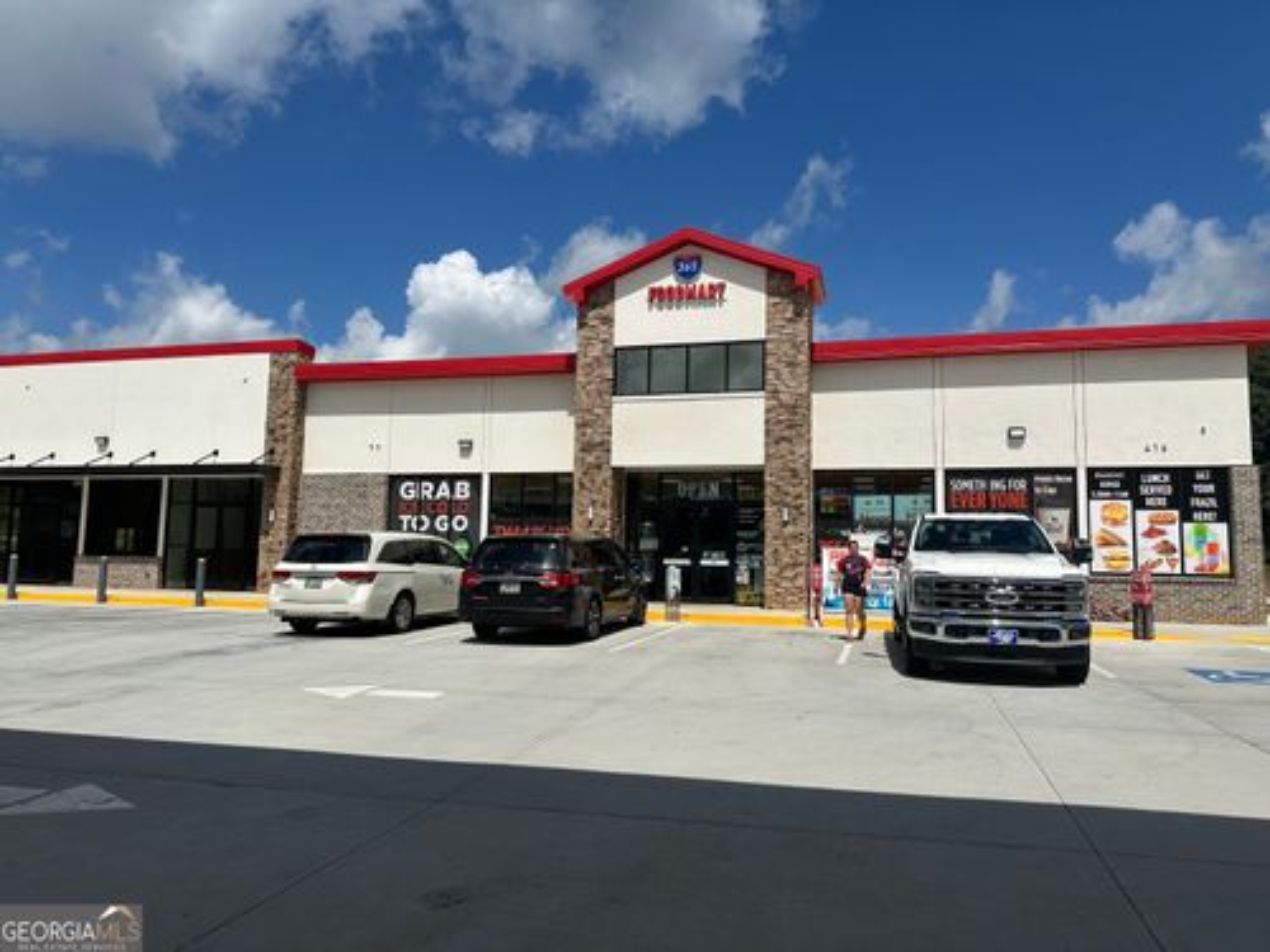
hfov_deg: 71.6
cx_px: 635
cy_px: 476
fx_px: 881
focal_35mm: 24
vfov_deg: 56.8
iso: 80
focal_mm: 6.86
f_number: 1.78
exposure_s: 1/10753
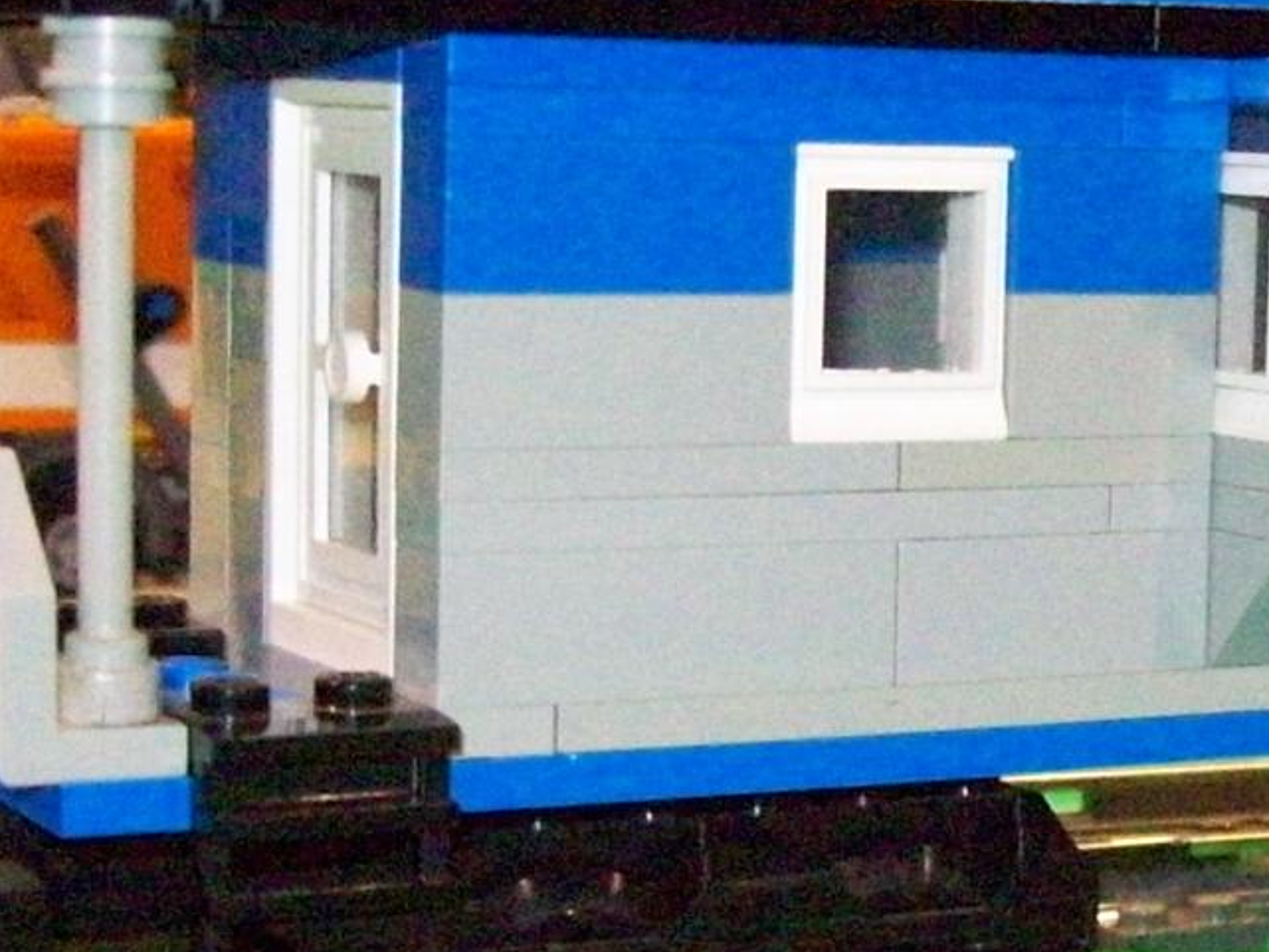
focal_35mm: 115
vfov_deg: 12.9
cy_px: 548
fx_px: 4217
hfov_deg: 16.8
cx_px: 1231
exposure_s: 1/128
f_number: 2.7
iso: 800
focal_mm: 6
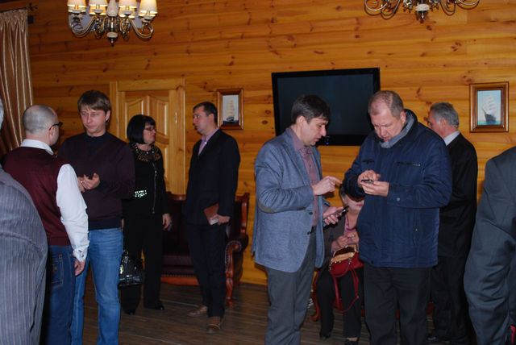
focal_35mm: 45
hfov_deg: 43.6
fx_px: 646
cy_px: 172
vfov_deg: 29.9
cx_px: 258
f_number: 4.8
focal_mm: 30
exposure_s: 1/60
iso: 360
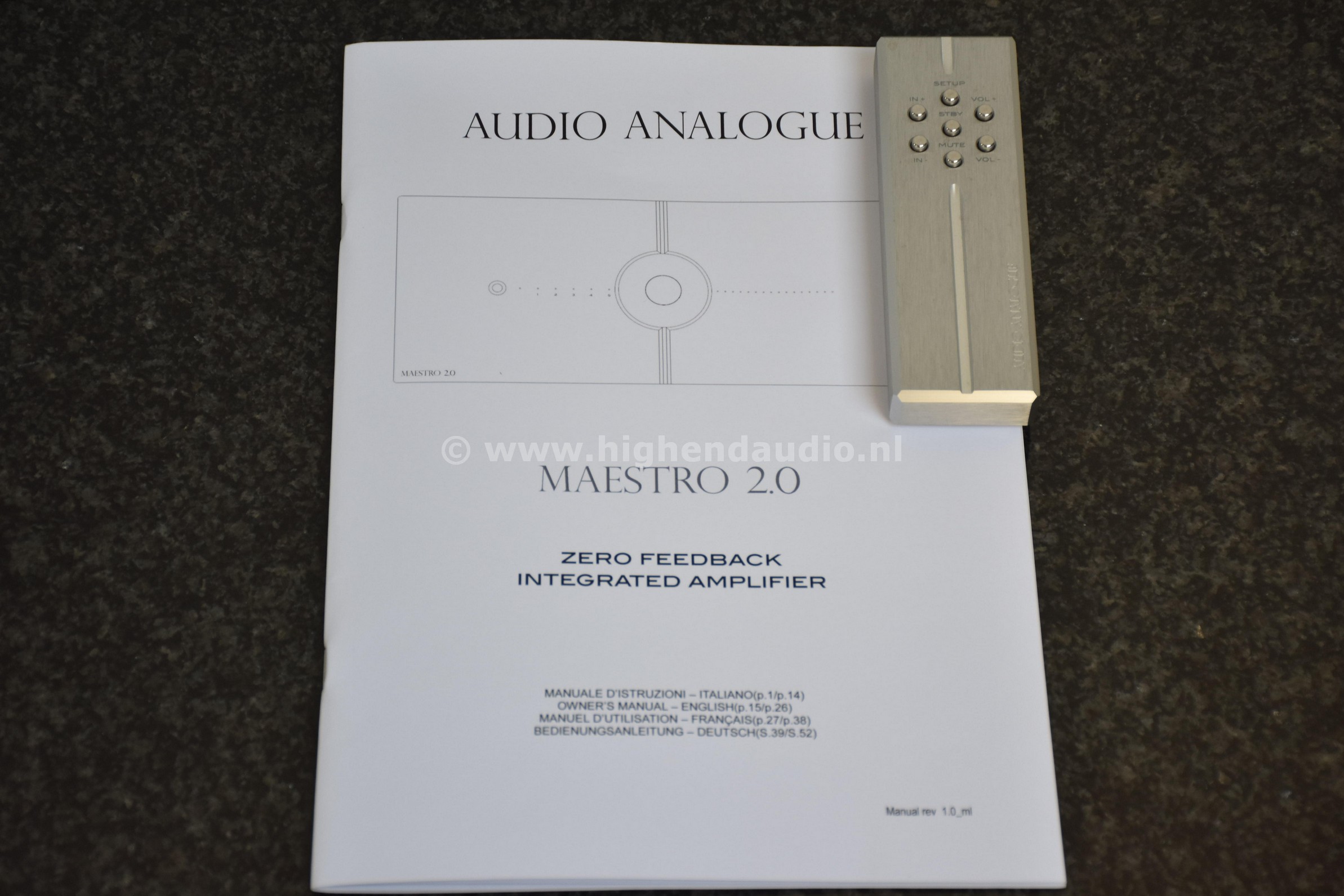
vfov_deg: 14.7
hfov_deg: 21.9
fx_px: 3472
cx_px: 672
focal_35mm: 93
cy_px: 448
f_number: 5
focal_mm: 62
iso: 560
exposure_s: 1/60
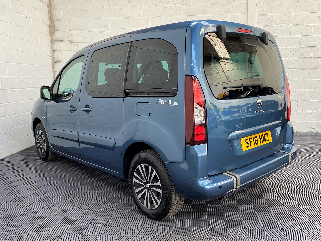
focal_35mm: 26
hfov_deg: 67.3
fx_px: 241
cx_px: 160
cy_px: 120
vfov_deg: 53.1
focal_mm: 4.25
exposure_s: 1/100
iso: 64
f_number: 1.8
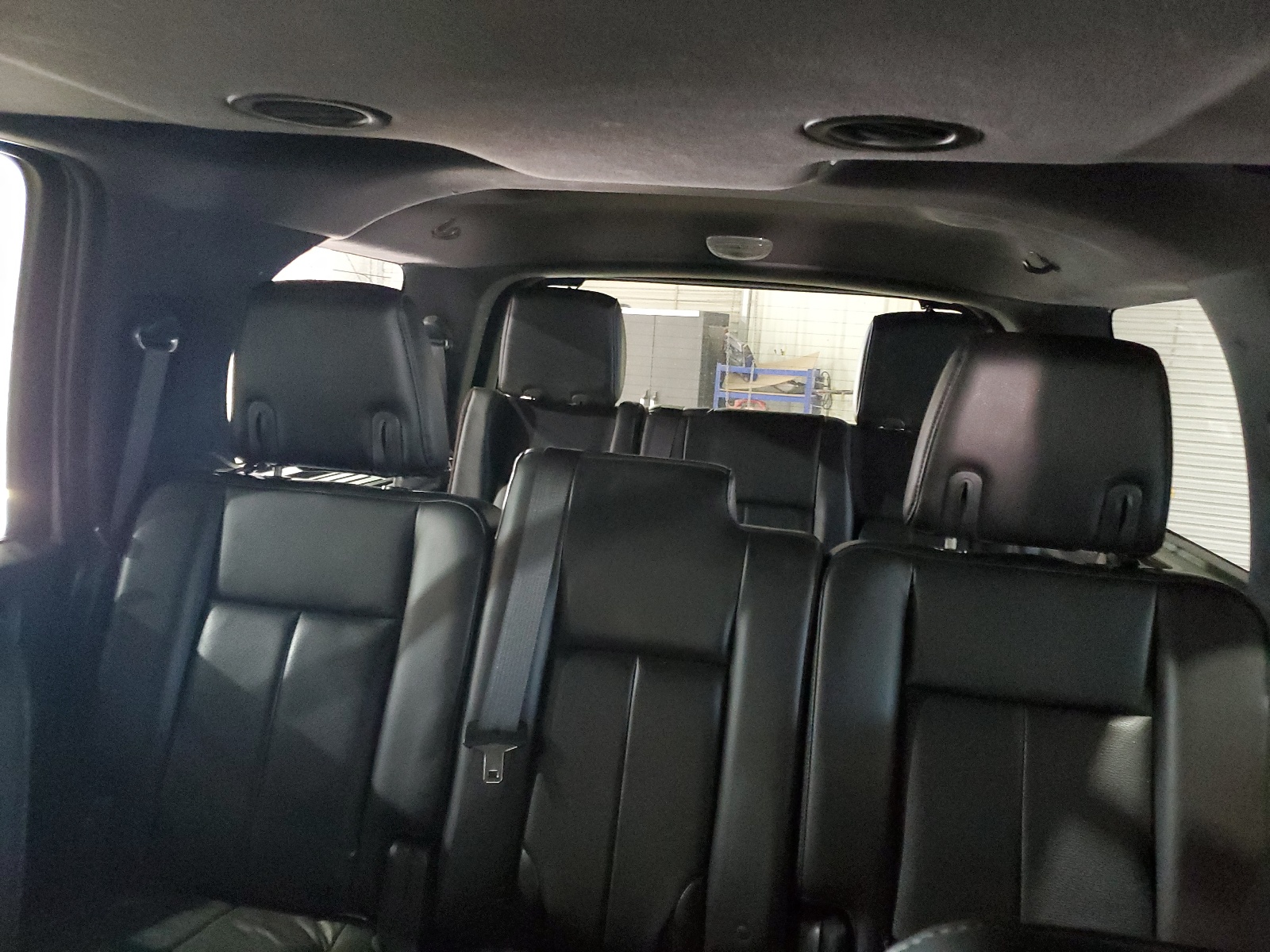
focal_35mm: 26
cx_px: 635
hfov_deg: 67.3
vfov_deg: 53.1
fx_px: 954
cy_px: 476
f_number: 1.5
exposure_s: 1/15
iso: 776
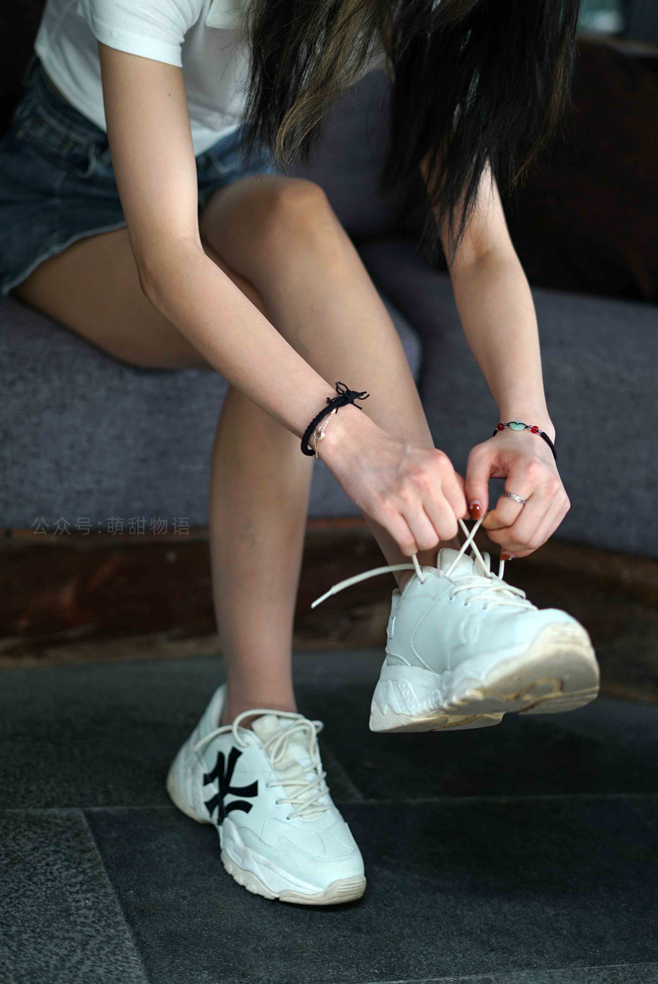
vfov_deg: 39.6
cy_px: 492
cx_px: 329
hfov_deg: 27.0
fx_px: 1369
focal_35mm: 50
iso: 200
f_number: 1.8
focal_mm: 50
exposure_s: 1/160
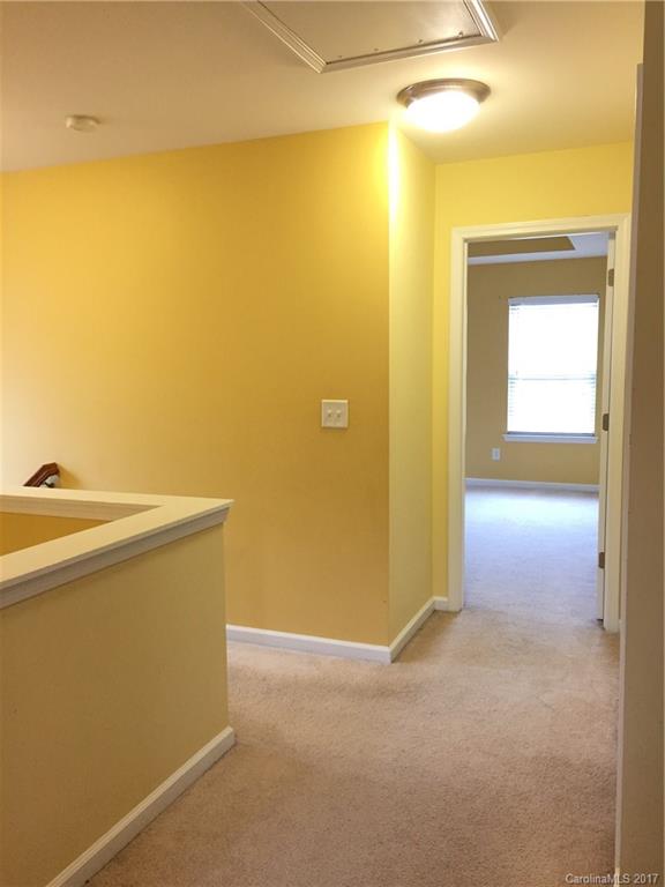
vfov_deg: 61.7
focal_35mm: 29
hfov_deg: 48.2
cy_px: 444
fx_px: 743
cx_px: 332
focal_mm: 4.15
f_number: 2.2
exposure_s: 1/30
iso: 125
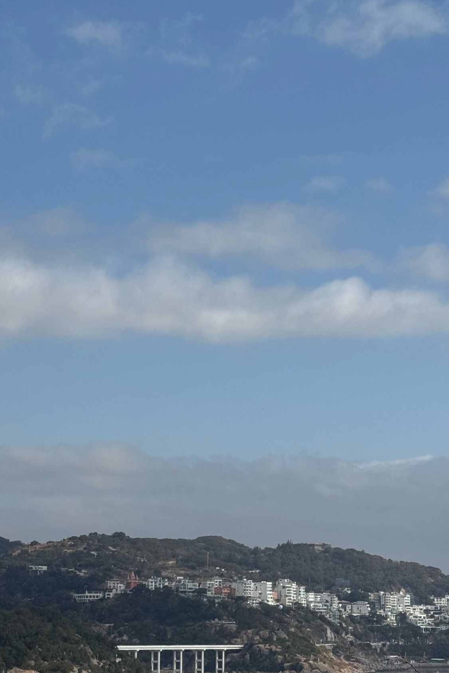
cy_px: 406
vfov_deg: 25.0
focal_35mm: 81
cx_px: 255
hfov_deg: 16.8
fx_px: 1515
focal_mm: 6.76
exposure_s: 1/9009
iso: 64
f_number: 1.78
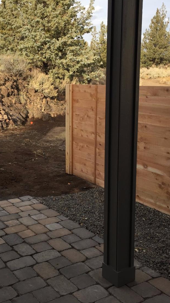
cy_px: 151
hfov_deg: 27.4
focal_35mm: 43
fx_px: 345
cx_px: 46
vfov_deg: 47.4
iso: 32
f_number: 2.2
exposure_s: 1/670
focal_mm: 4.15
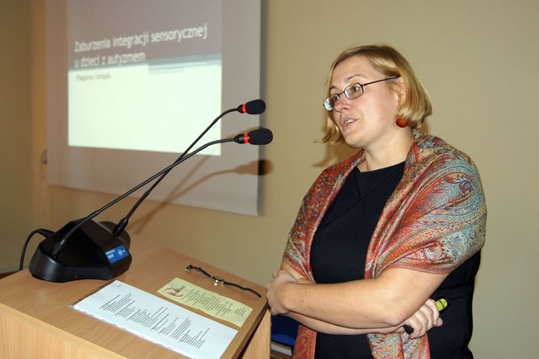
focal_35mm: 42
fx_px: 629
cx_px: 270
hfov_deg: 46.4
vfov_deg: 31.9
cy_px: 180
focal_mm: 28
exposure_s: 1/60
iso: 500
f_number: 4.5
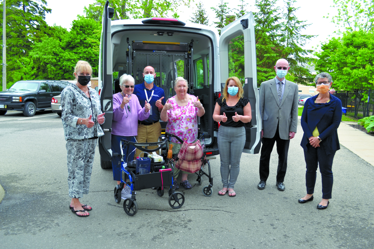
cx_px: 187
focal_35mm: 30
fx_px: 312
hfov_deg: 61.9
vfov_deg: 43.6
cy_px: 124
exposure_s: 1/160
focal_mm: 20
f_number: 6.3
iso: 100
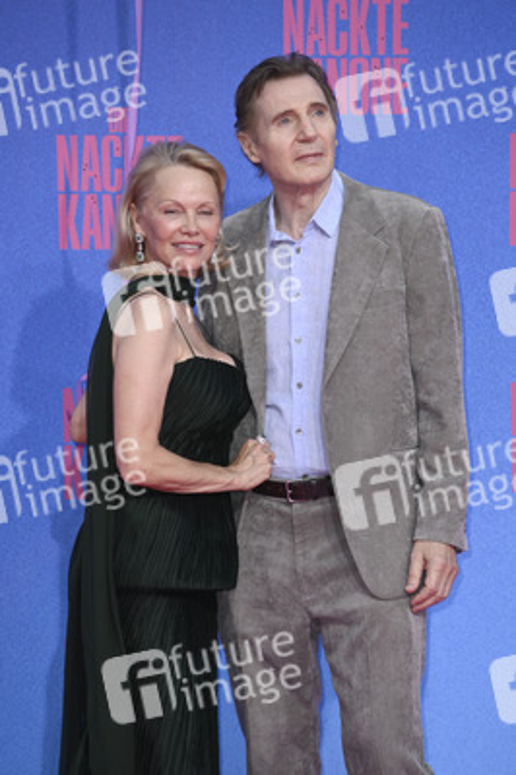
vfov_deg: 10.3
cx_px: 258
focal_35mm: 200
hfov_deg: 6.9
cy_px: 388
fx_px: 4307
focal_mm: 200
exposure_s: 1/250
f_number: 6.3
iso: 250
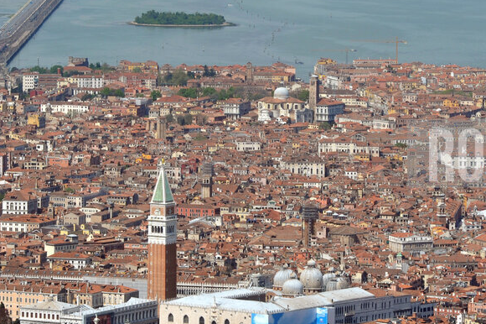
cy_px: 103
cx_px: 222
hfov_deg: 6.5
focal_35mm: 317
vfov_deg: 4.3
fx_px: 4277
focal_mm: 170
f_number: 10
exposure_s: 1/1250
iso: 400
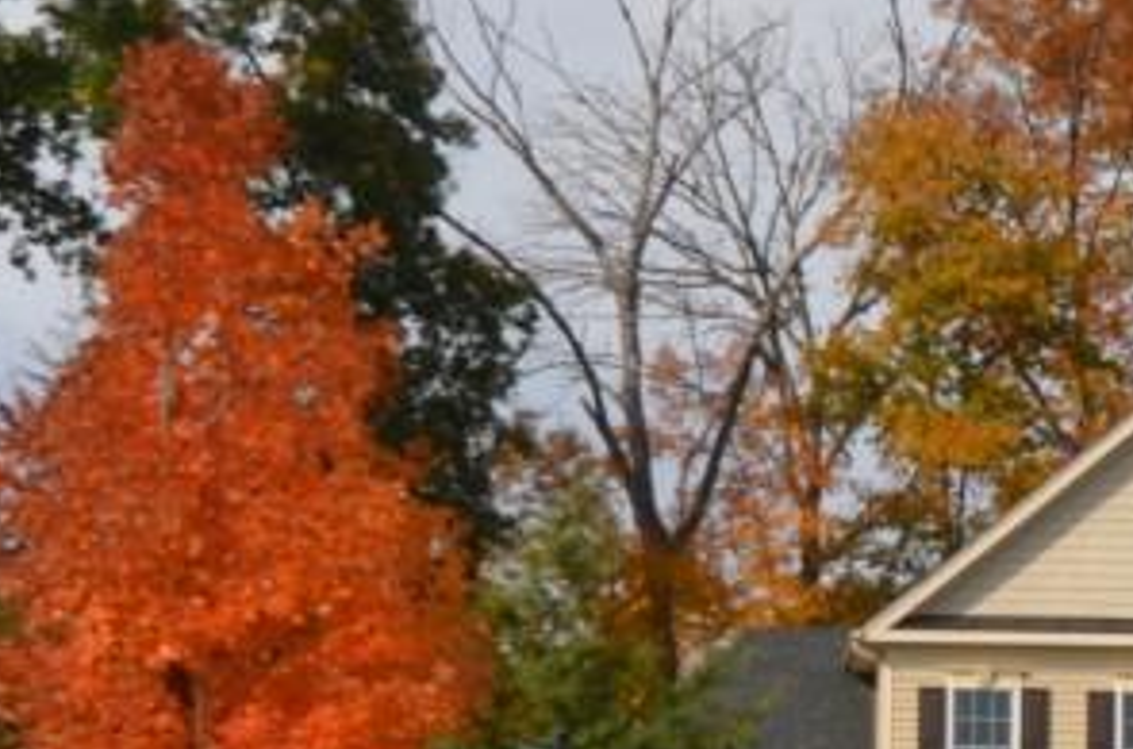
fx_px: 6246
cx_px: 1657
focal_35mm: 199
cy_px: 718
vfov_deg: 6.8
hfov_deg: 10.1
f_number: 9
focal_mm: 24
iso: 100
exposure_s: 1/250
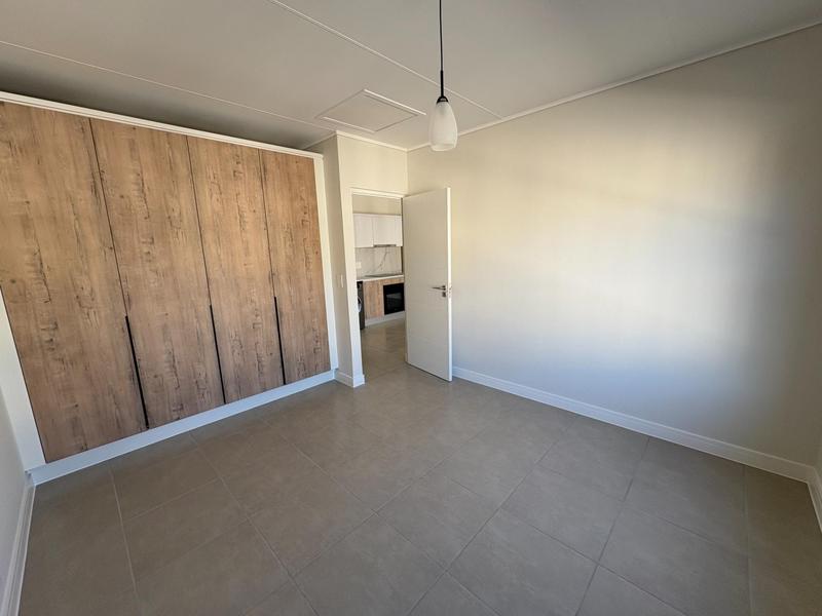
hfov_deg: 102.1
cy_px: 308
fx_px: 332
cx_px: 411
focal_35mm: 14
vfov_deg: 85.7
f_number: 2.2
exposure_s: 1/119
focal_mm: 2.22
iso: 40
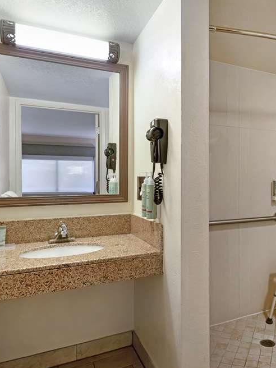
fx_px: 287
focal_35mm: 27
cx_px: 216
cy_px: 190
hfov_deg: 48.8
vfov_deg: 65.3
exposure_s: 1/10
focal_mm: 18
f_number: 10
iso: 400
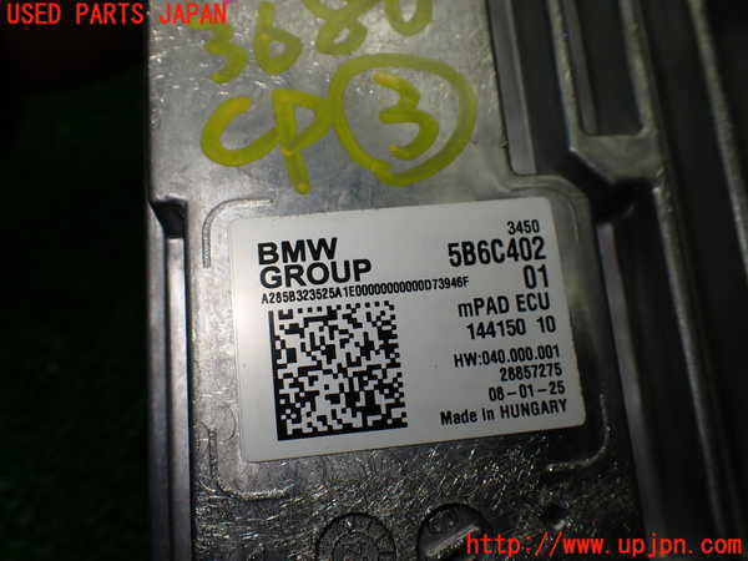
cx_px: 374
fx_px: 648
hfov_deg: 60.0
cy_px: 280
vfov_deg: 46.8
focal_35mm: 30
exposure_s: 1/200
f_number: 3.2
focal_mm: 5.4
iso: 100
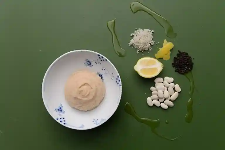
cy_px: 75
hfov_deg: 50.7
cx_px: 112
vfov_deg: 35.0
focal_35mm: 38
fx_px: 237
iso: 100
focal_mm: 38
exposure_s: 1/160
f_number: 5.6
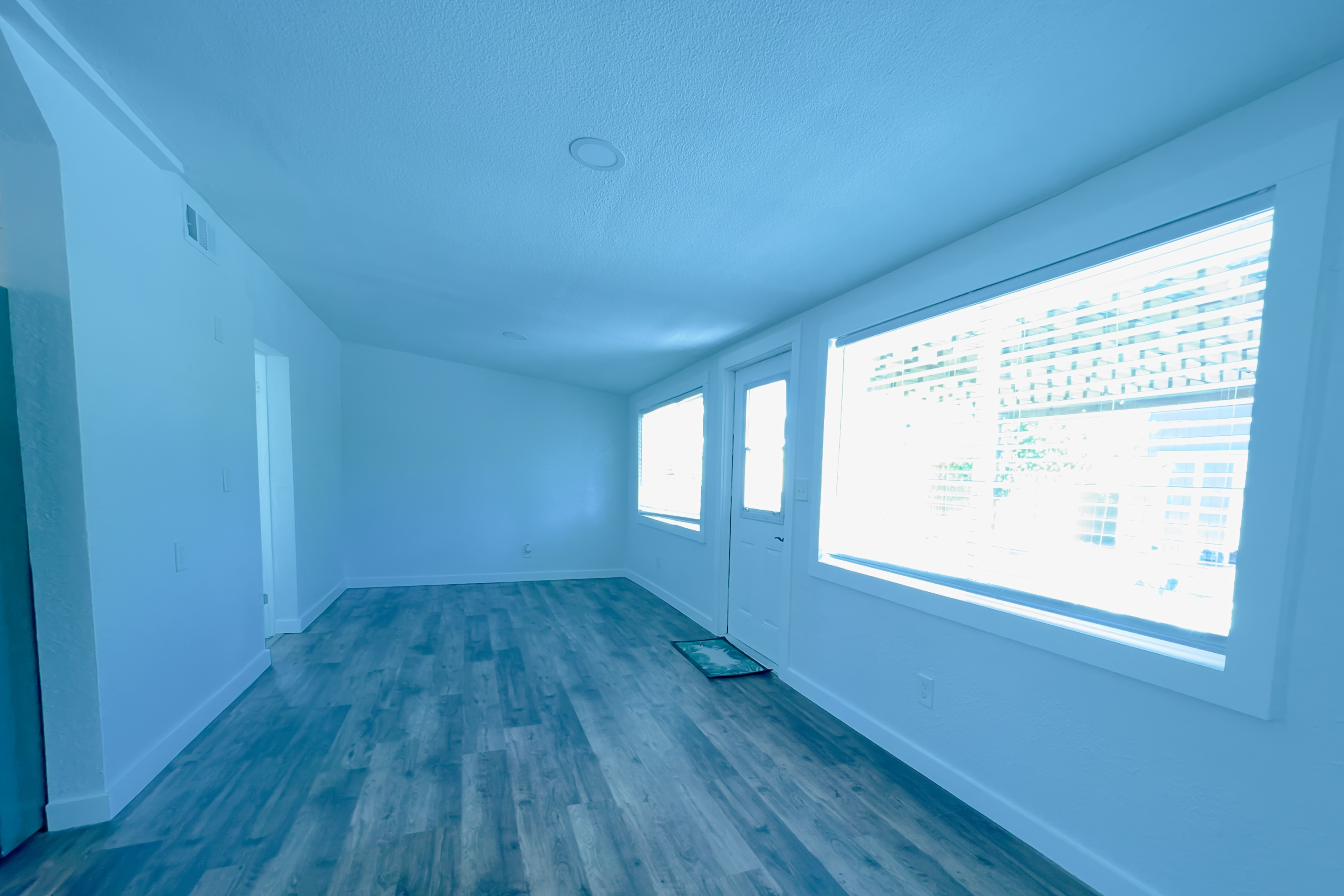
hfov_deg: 104.2
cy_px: 517
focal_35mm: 14
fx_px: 523
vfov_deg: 80.6
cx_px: 685
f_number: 2.4
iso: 1600
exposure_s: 1/30
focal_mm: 1.54
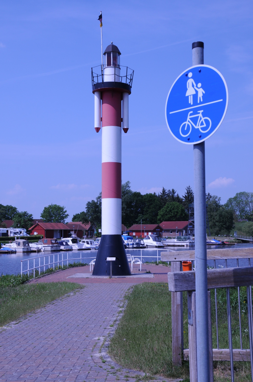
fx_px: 602
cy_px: 191
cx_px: 126
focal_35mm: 57
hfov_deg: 23.7
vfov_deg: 35.1
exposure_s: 1/500
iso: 250
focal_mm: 38
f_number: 11
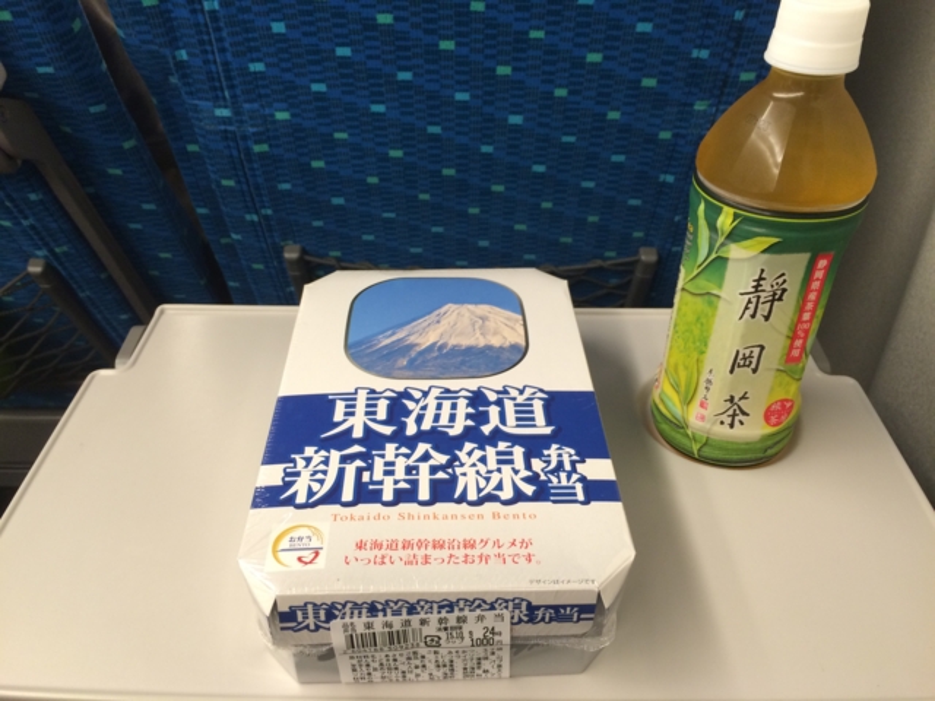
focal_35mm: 29
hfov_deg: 61.7
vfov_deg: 48.2
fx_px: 783
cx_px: 468
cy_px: 350
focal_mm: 4.15
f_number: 2.2
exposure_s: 1/30
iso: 100
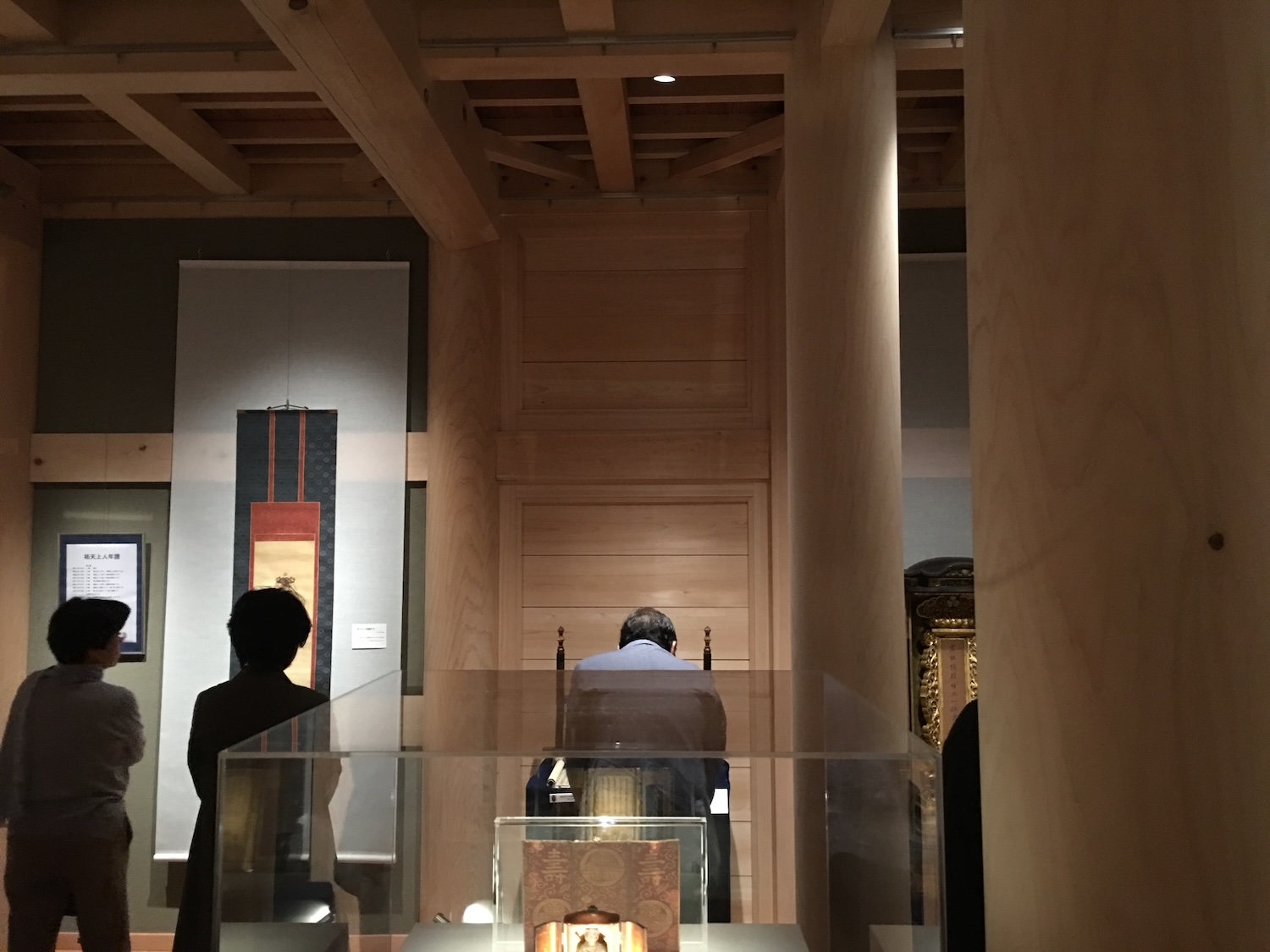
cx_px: 635
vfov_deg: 48.2
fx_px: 1064
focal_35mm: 29
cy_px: 476
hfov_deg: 61.7
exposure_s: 1/4
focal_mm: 4.15
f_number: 2.2
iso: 80
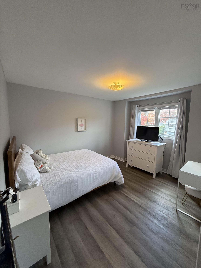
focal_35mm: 14
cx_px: 100
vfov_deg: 102.1
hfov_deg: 85.7
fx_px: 108
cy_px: 134
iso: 200
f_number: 2.2
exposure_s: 1/120
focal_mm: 2.22
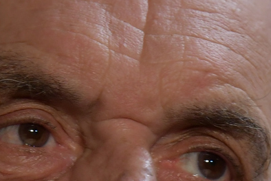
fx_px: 8123
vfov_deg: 1.3
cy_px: 245
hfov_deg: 1.9
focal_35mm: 1080
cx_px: 148
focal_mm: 170
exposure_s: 1/250
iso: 1000
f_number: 3.5
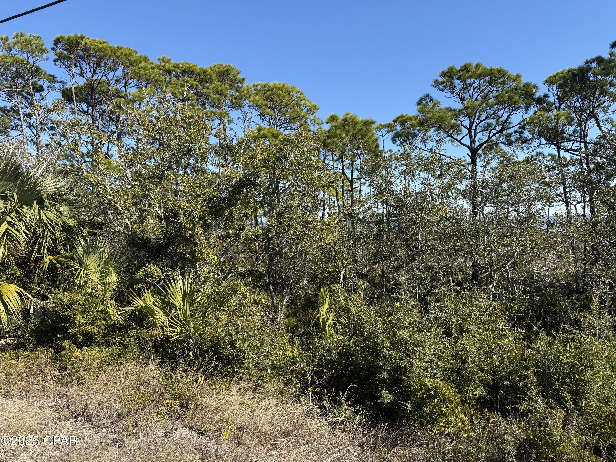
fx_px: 427
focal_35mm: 24
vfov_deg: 56.8
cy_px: 231
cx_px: 308
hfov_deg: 71.6
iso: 80
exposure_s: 1/2703
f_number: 1.78
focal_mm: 6.76
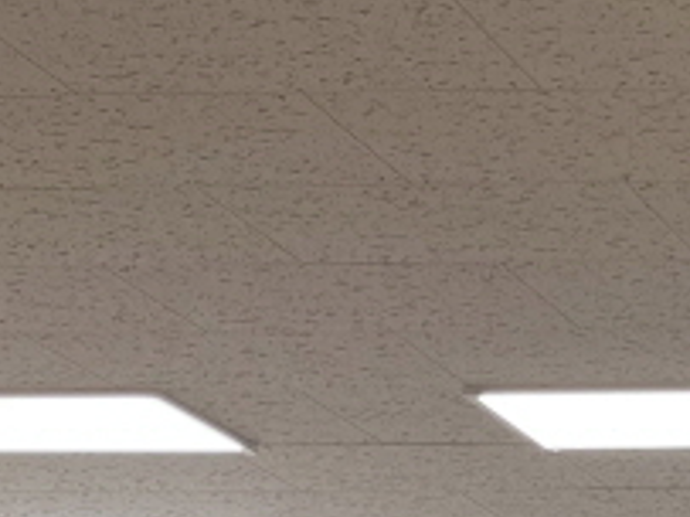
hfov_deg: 11.9
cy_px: 983
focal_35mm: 138
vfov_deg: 10.0
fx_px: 2749
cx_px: 1596
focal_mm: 5.1
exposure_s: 1/120
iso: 80
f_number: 1.6
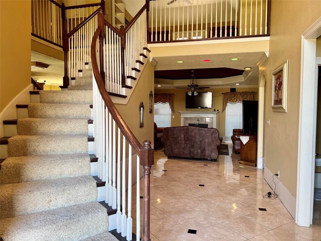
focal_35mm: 26
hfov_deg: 67.3
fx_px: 241
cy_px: 120
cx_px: 160
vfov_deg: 53.1
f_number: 1.5
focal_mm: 5.7
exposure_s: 1/60
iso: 80
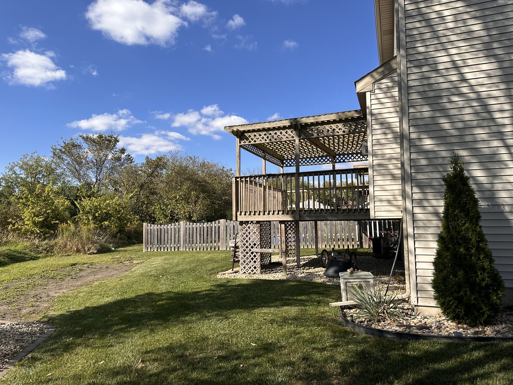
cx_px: 256
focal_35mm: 24
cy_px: 192
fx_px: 356
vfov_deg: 56.8
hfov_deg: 71.6
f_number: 1.78
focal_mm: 6.86
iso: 80
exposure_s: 1/4016
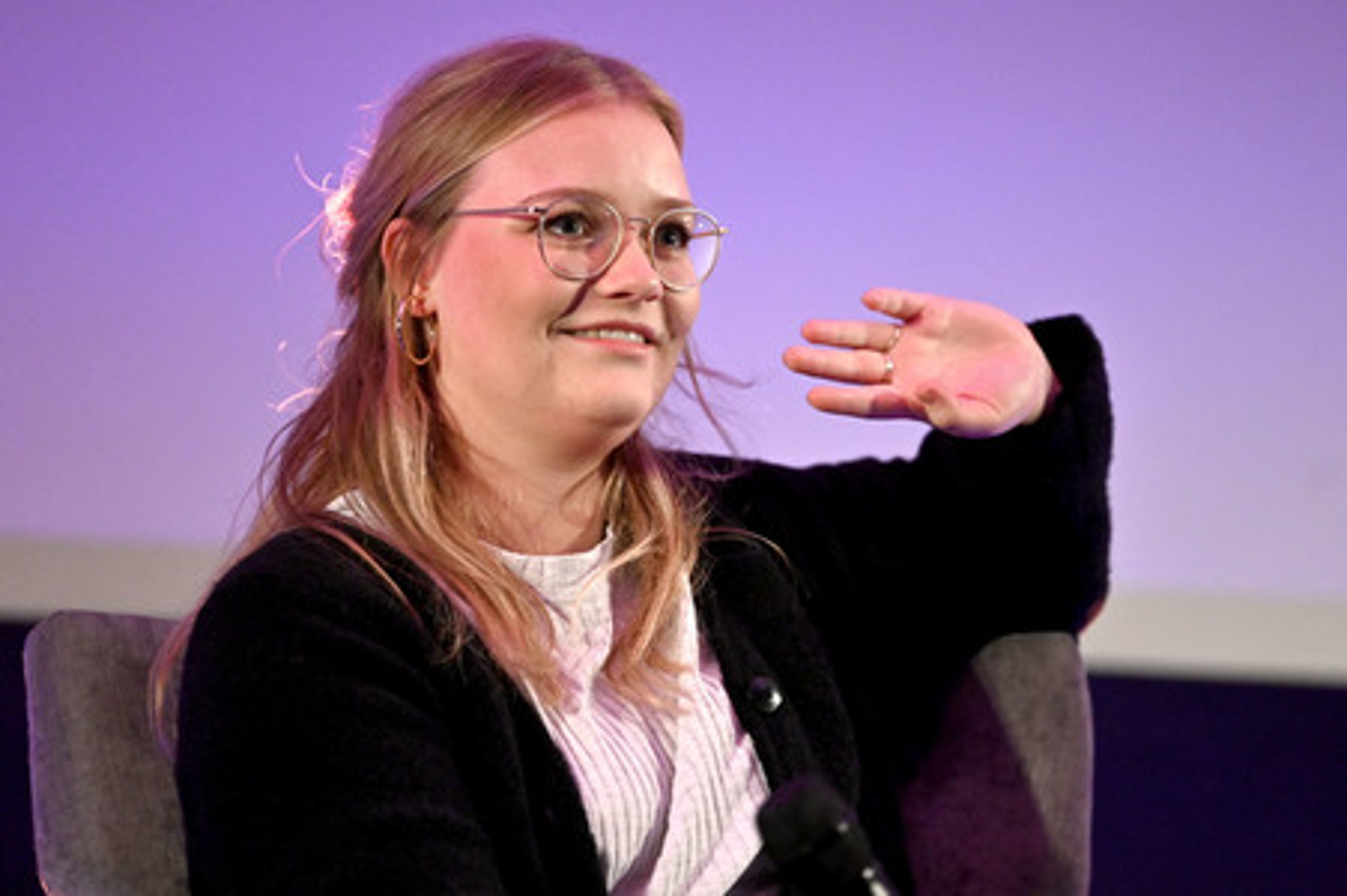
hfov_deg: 10.3
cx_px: 674
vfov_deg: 6.9
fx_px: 7478
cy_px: 448
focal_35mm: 200
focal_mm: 200
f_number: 2.8
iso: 4000
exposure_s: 1/400
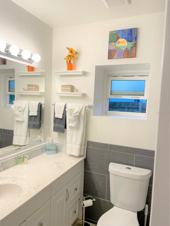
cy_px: 113
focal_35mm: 26
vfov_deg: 67.3
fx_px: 170
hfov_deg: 53.1
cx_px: 85
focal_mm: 4.2
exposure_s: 1/120
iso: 50
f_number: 1.6
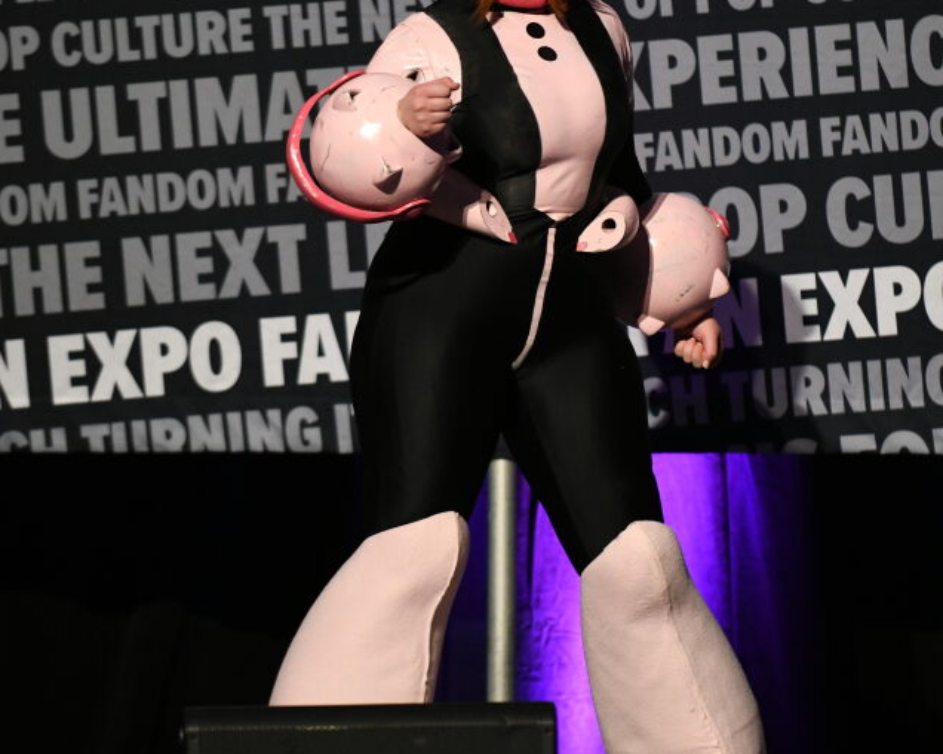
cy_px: 289
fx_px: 9044
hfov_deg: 6.0
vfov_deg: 4.8
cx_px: 510
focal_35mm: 324
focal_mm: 175
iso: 2000
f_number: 3.2
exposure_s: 1/200
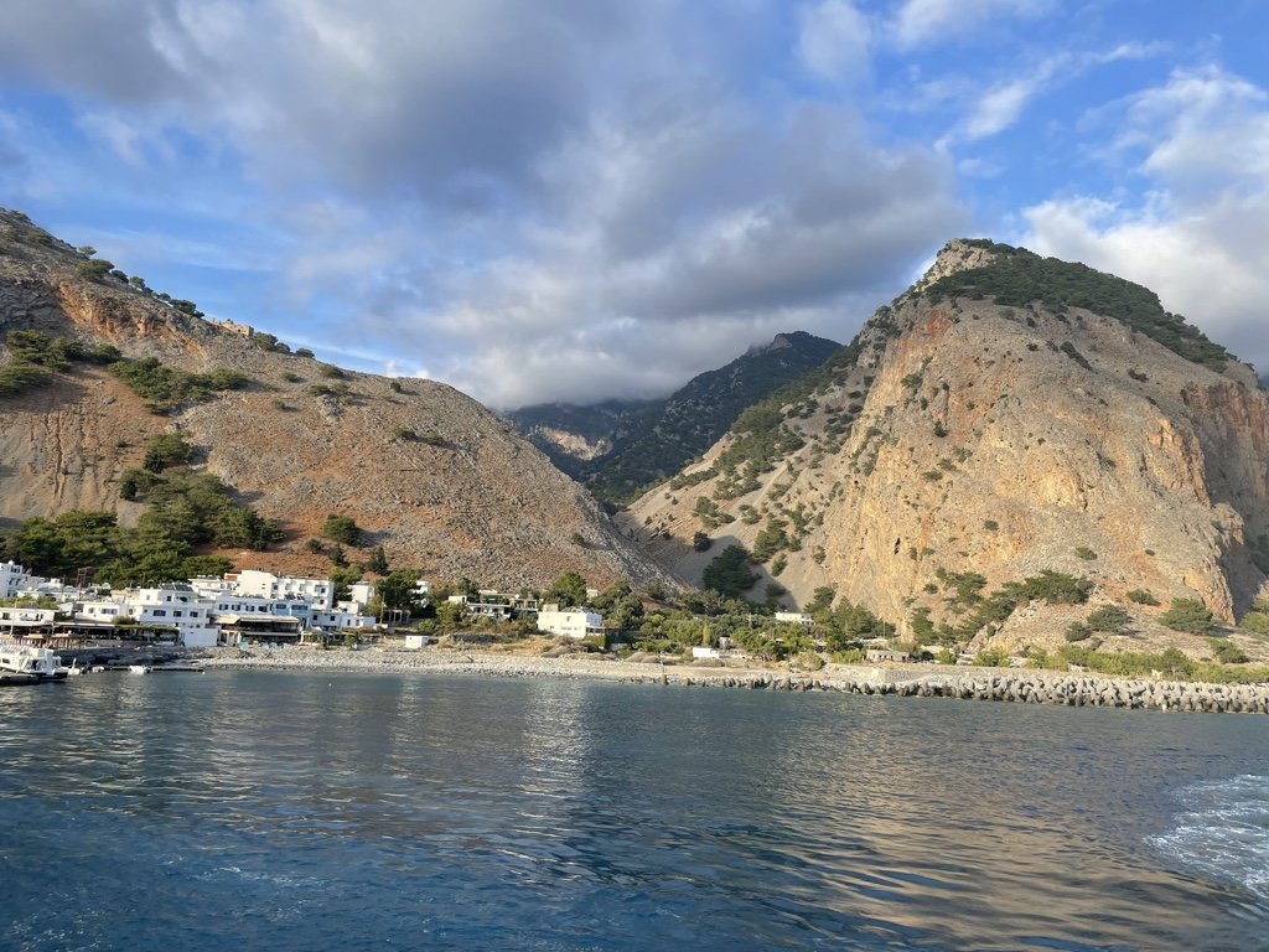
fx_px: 953
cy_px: 476
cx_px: 634
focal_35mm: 26
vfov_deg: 53.1
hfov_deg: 67.3
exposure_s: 1/1575
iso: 32
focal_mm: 4.2
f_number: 1.6
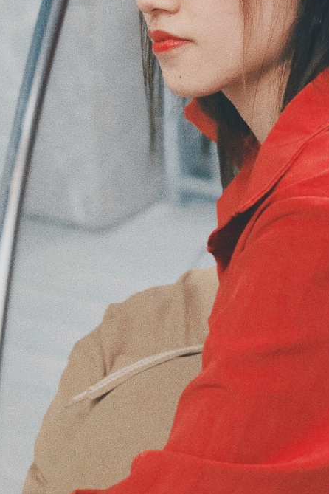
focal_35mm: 97
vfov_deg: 20.8
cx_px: 187
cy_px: 89
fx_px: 1330
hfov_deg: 14.1
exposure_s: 1/50
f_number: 2.4
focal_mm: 6
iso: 100
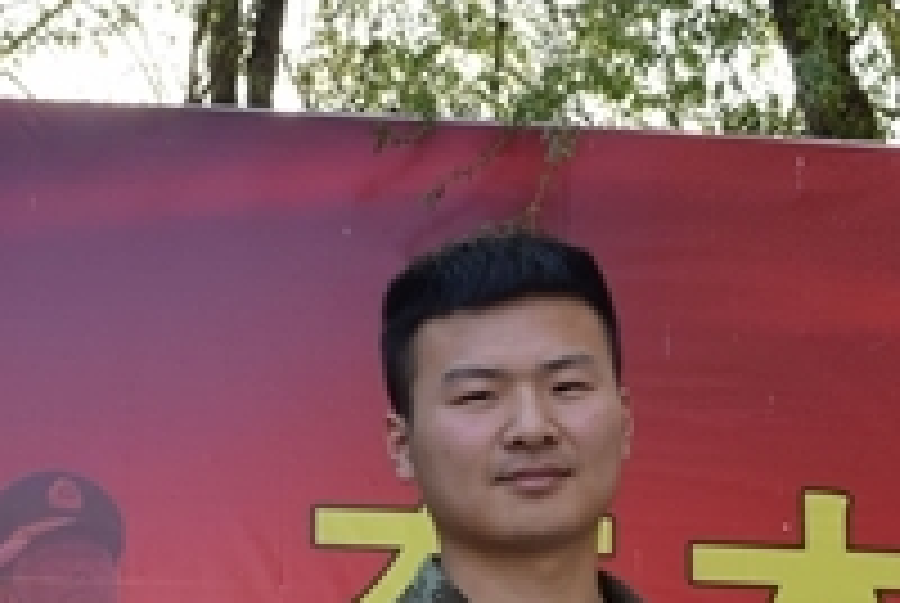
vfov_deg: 10.2
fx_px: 3380
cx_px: 459
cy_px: 286
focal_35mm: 135
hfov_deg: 15.2
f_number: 5.6
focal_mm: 20
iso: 100
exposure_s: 1/125
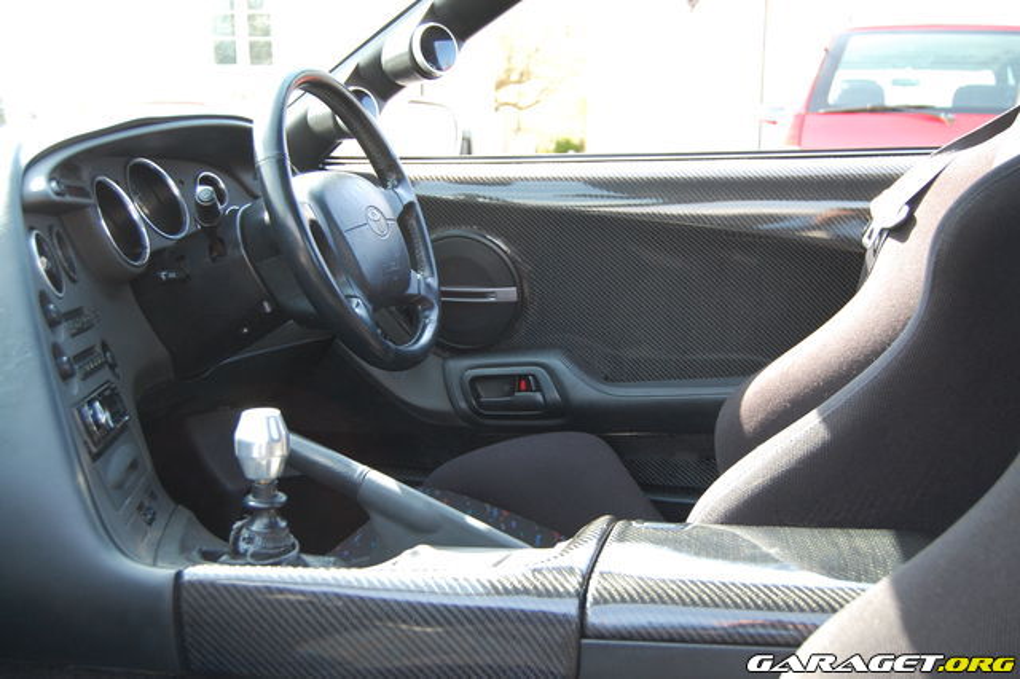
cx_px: 510
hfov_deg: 49.6
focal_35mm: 39
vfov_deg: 34.2
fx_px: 1104
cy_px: 340
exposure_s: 1/100
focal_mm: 26
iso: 400
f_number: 5
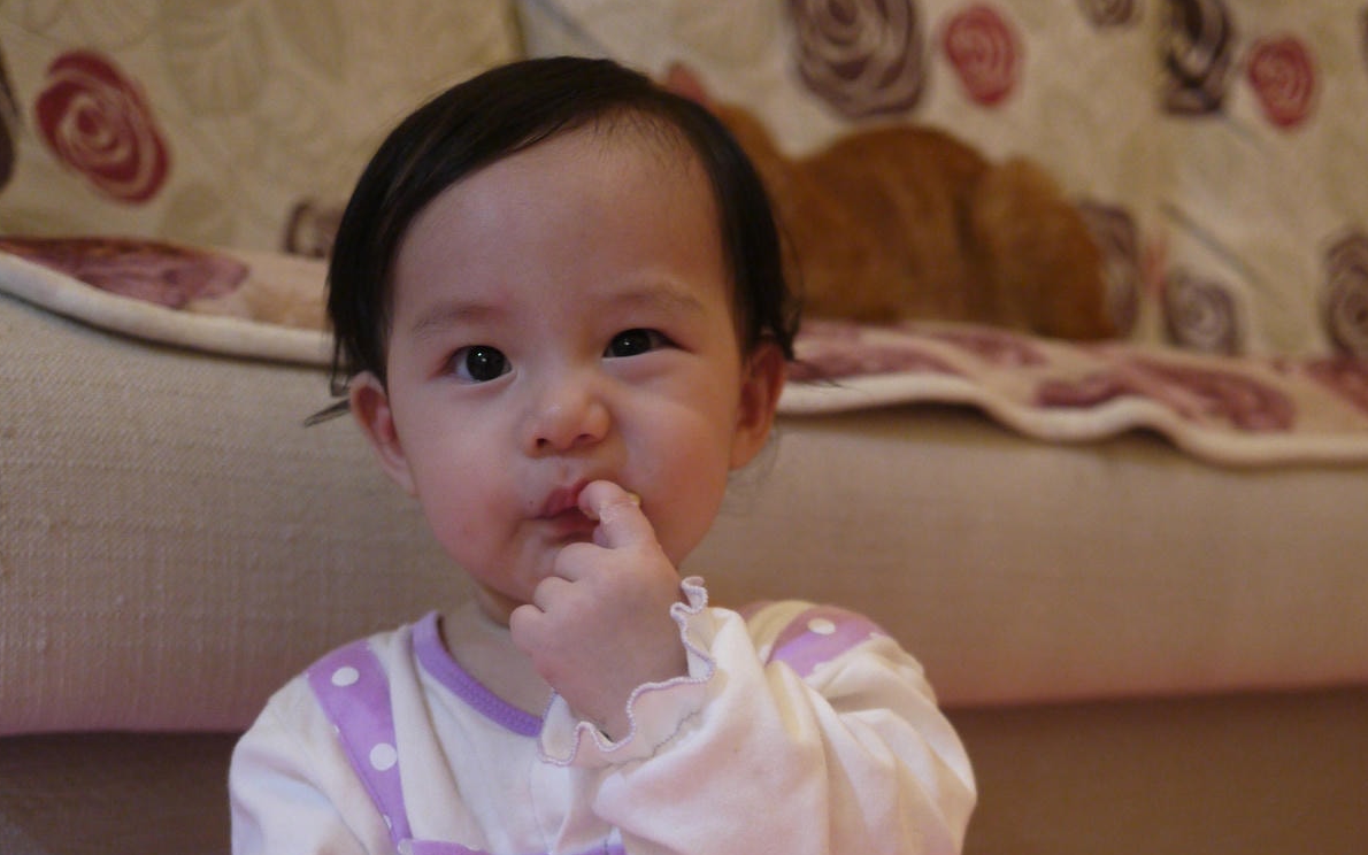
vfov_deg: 21.8
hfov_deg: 35.7
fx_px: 2125
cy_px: 889
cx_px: 682
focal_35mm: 57
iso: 800
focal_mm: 20
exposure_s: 1/60
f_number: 1.7
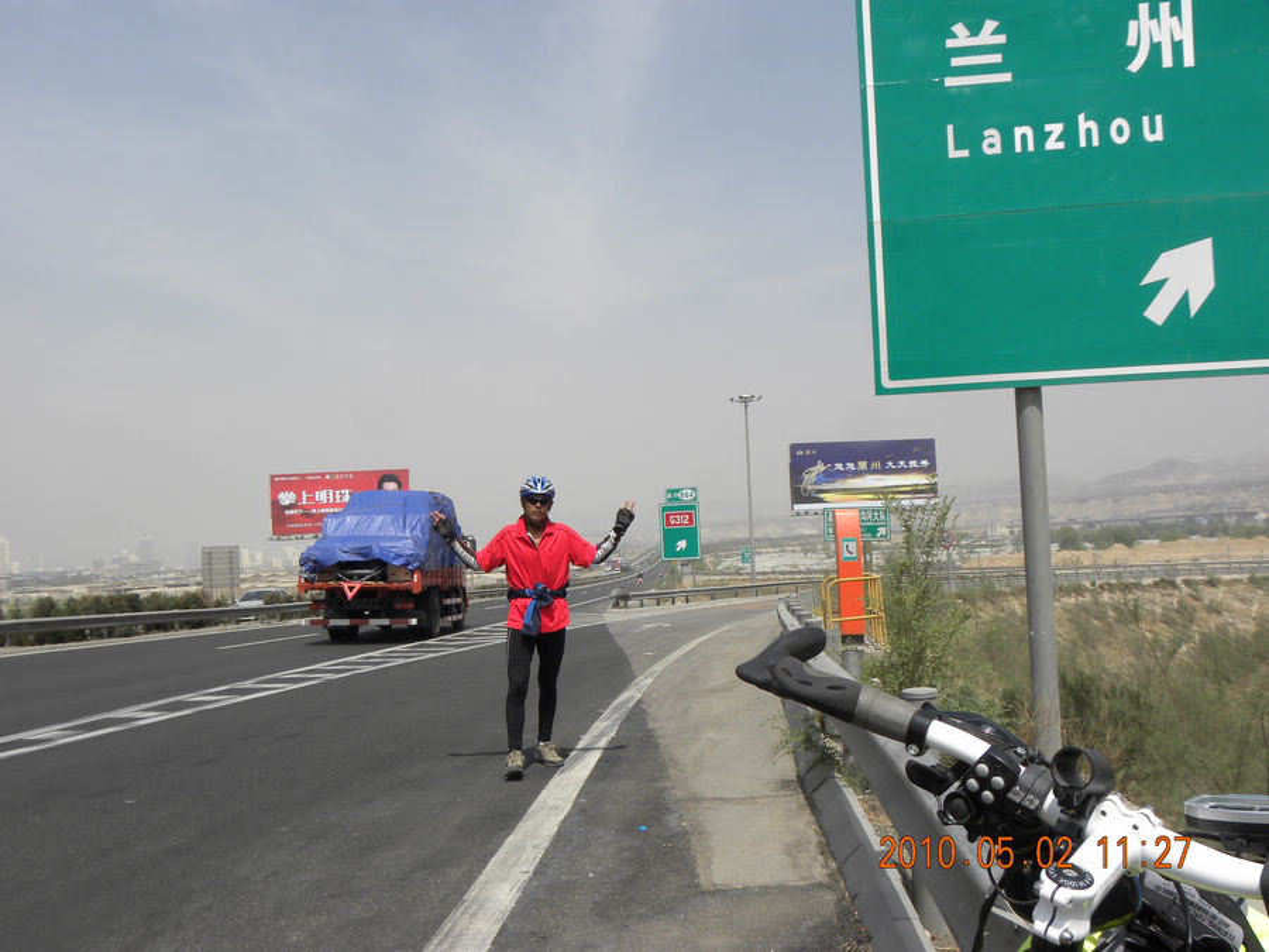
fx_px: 1210
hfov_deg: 55.4
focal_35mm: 33
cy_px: 476
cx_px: 634
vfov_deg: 42.9
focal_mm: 5.9
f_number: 5.6
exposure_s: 1/342
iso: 64
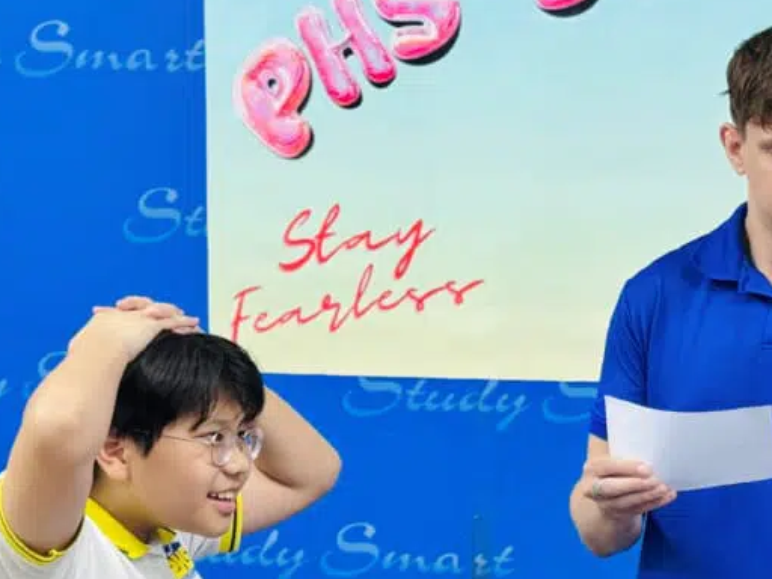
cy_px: 496
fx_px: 2676
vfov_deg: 12.3
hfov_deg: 16.2
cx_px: 665
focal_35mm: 120
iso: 100
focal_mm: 6.76
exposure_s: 1/50
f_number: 1.78
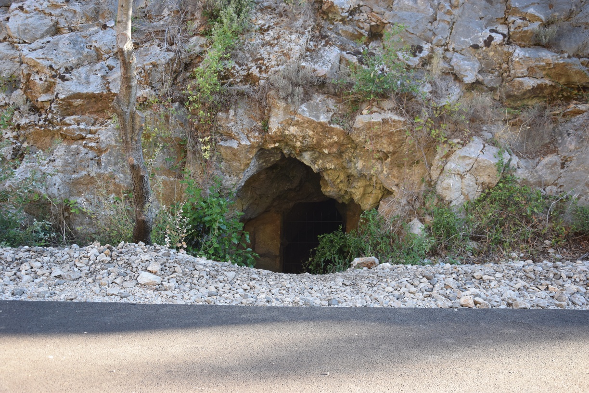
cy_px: 196
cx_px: 294
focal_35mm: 33
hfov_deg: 57.2
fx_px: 540
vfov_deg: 40.0
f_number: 5
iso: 400
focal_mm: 22
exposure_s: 1/100
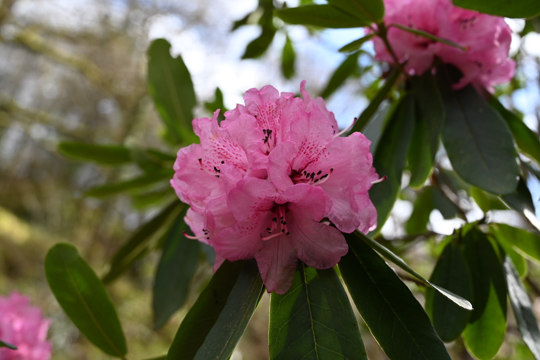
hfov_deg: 45.4
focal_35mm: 43
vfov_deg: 31.2
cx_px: 270
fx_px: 645
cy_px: 180
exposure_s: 1/125
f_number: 6.3
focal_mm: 43
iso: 100
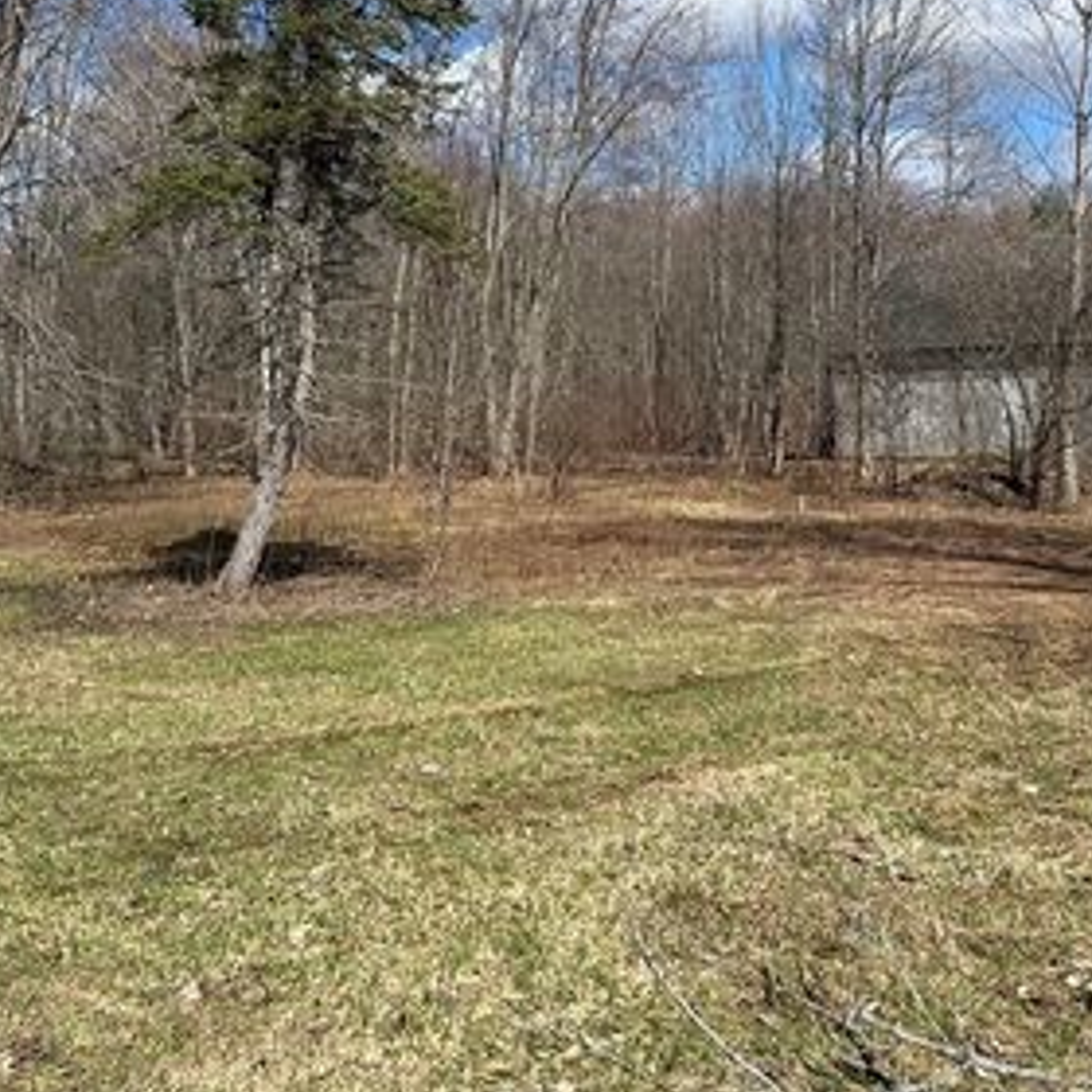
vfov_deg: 40.7
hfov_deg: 40.9
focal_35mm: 41
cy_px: 419
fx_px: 1463
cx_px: 491
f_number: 1.5
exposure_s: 1/4831
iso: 50
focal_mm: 5.7
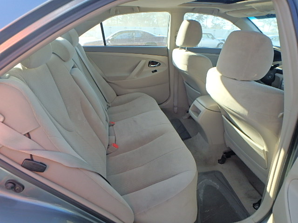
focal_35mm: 21
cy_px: 112
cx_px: 149
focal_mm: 3.7
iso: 125
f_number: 3.5
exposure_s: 1/160
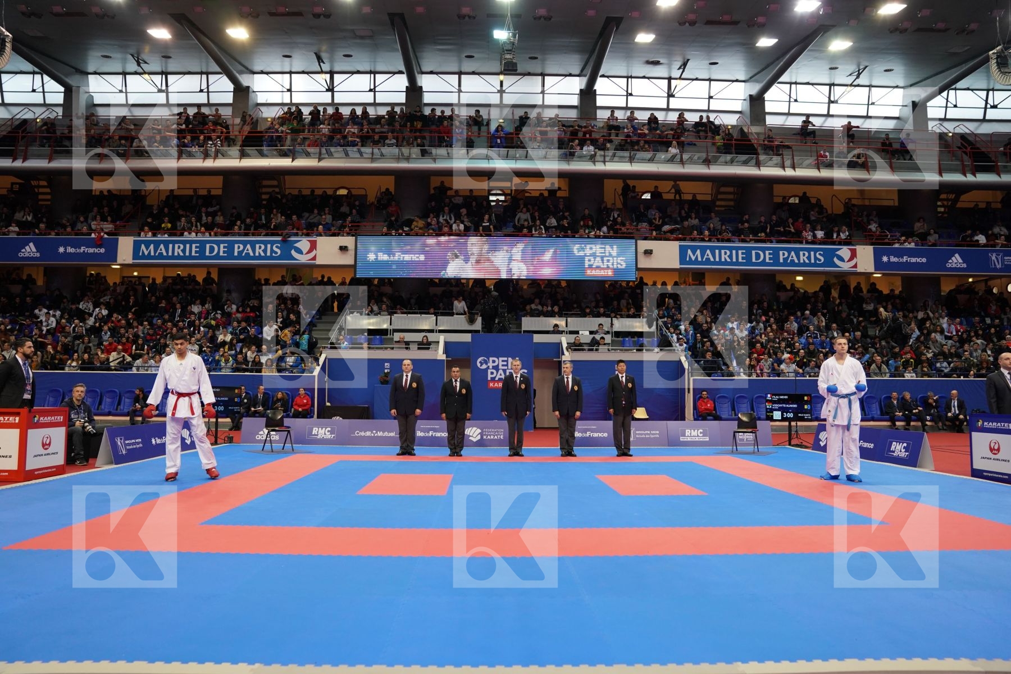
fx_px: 674
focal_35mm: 24
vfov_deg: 53.1
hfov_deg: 73.7
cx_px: 506
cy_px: 337
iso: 1600
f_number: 2.8
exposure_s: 1/400
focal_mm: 24
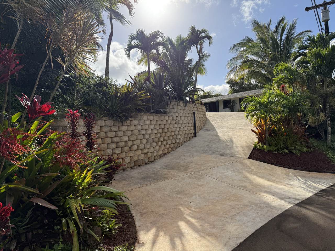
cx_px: 168
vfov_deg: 56.8
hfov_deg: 71.6
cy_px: 126
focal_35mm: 24
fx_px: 232
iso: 100
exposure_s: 1/5714
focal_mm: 6.76
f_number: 1.78
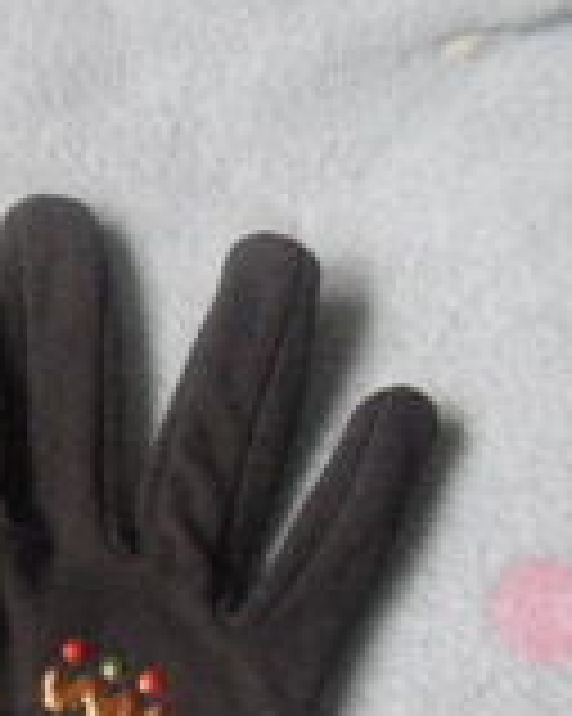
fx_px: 2245
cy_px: 752
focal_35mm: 106
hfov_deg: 13.2
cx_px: -437
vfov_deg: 17.6
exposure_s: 1/40
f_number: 3.1
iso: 800
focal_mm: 6.3
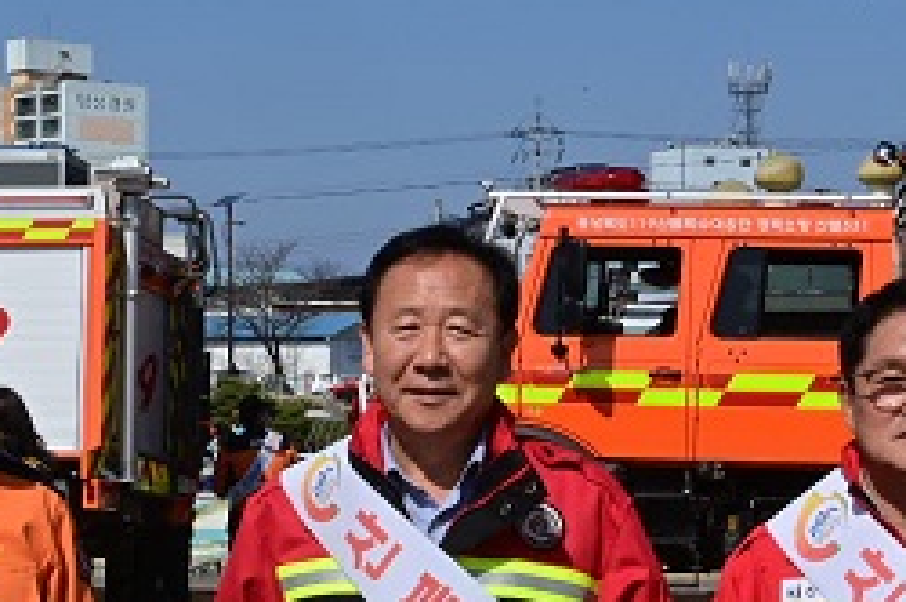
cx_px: 352
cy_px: 620
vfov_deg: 11.0
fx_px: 3091
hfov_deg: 16.7
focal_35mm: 123
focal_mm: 48
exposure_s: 1/250
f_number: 22
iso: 400
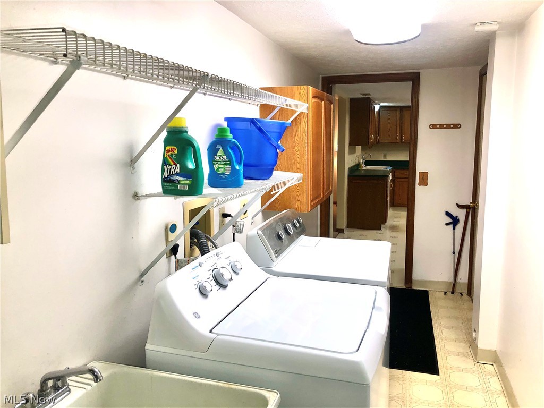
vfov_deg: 49.7
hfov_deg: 63.4
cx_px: 272
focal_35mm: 28
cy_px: 204
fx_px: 440
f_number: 1.8
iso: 32
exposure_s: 1/120
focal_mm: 3.99
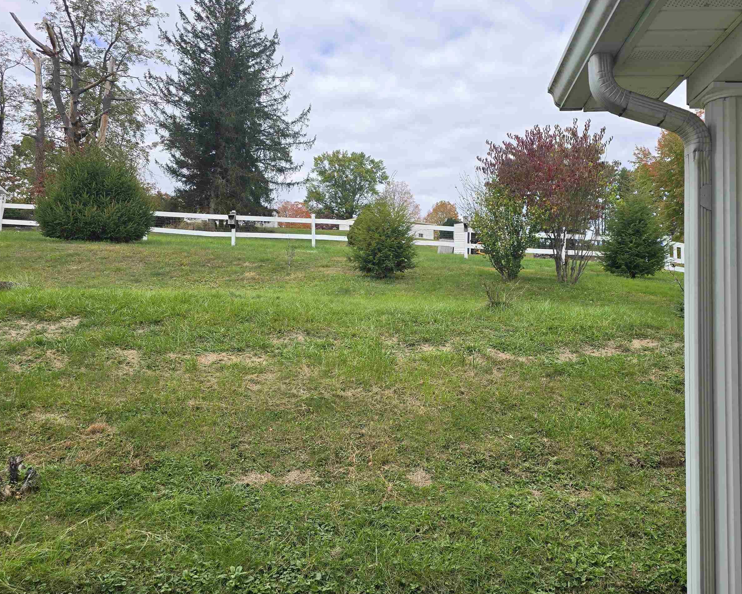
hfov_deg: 60.2
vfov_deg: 49.9
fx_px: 637
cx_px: 420
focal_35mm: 29
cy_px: 331
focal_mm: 6.3
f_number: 1.7
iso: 12
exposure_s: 1/420
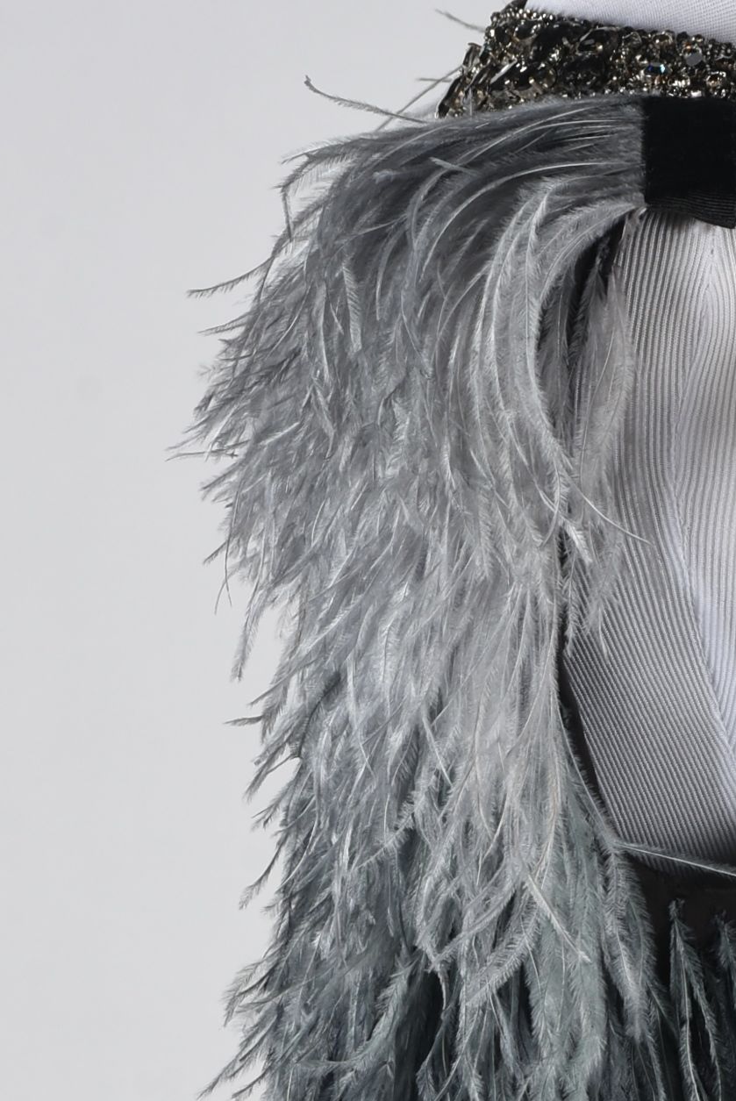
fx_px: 8208
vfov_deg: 7.6
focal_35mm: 268
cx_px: 807
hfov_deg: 5.1
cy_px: 1116
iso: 200
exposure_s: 1/125
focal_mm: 75
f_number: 13
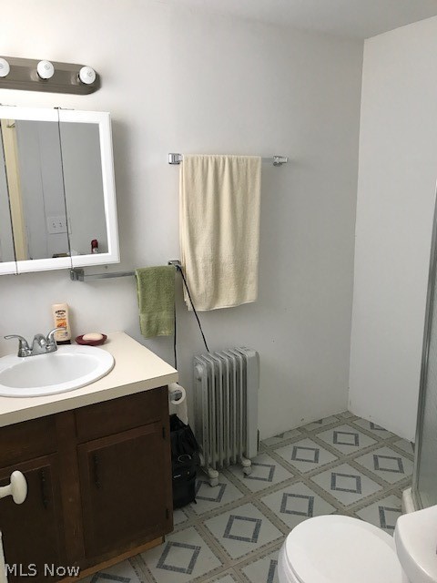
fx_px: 471
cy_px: 292
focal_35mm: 28
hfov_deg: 49.7
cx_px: 218
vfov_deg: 63.4
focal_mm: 3.99
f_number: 1.8
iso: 32
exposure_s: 1/30
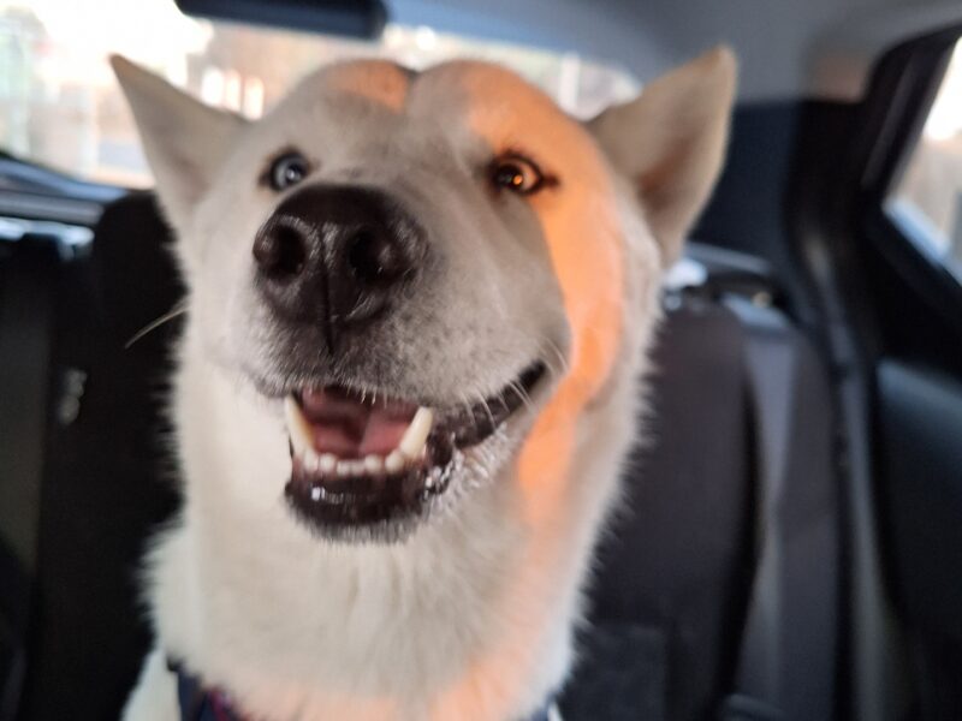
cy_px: 360
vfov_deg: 58.9
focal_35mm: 23
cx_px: 481
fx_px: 639
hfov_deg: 73.9
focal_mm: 5.54
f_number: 1.8
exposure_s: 1/24
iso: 320
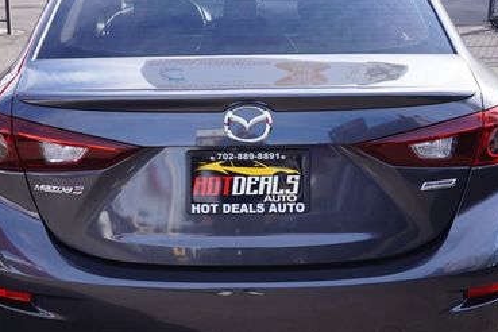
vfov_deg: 22.7
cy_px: 174
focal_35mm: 60
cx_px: 233
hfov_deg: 33.5
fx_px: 828
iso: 100
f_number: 8
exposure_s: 1/80
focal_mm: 23
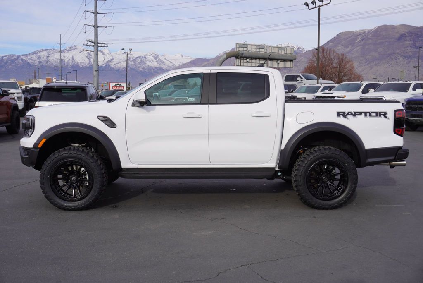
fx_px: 476
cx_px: 212
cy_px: 142
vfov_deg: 33.1
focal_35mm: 40
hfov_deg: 47.9
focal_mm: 27
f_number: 10
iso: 100
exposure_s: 1/125
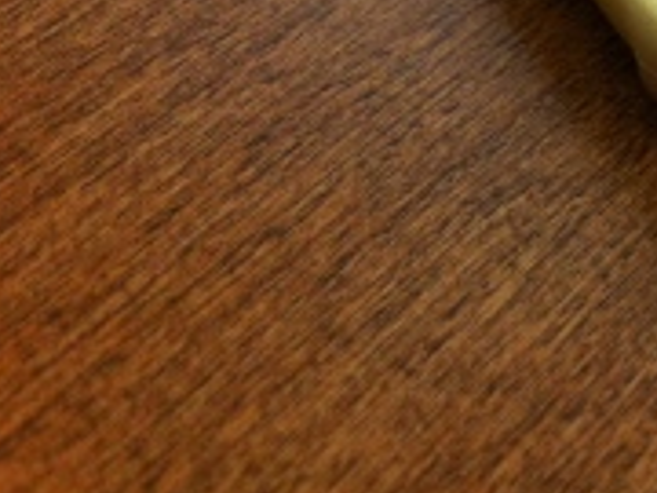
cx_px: 854
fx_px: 1841
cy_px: -102
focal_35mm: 97
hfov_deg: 18.8
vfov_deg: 14.7
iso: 160
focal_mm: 3.85
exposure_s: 1/15
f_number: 2.8
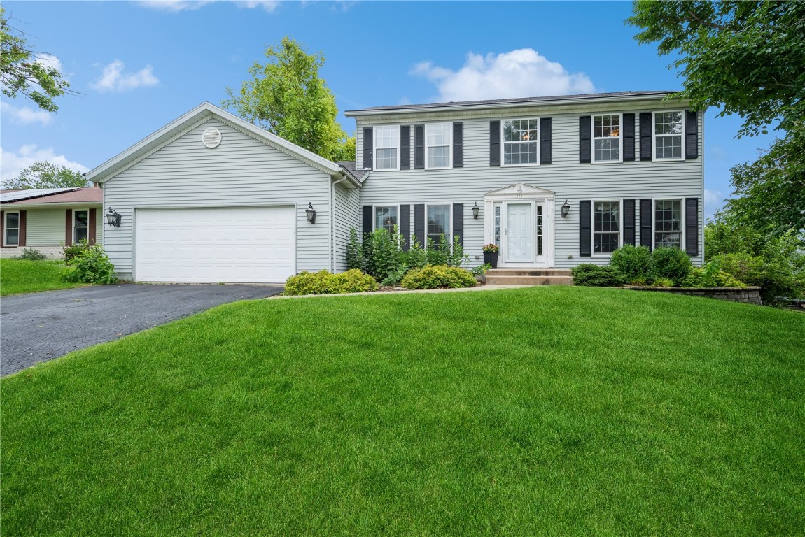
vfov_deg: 73.8
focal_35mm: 16
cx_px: 402
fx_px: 358
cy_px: 268
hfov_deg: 96.7
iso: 200
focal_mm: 16
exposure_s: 1/100
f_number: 8
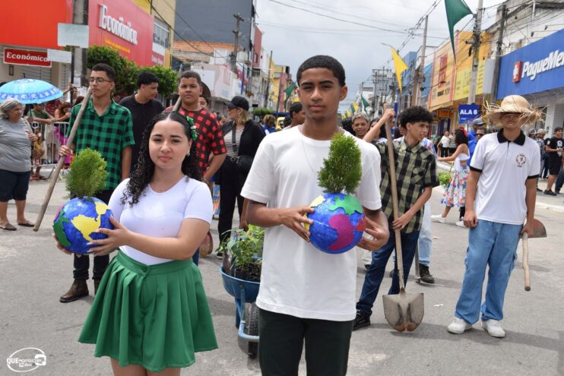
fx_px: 705
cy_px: 188
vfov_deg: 29.9
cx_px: 282
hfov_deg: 43.6
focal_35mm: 45
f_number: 9
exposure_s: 1/320
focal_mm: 30
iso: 200
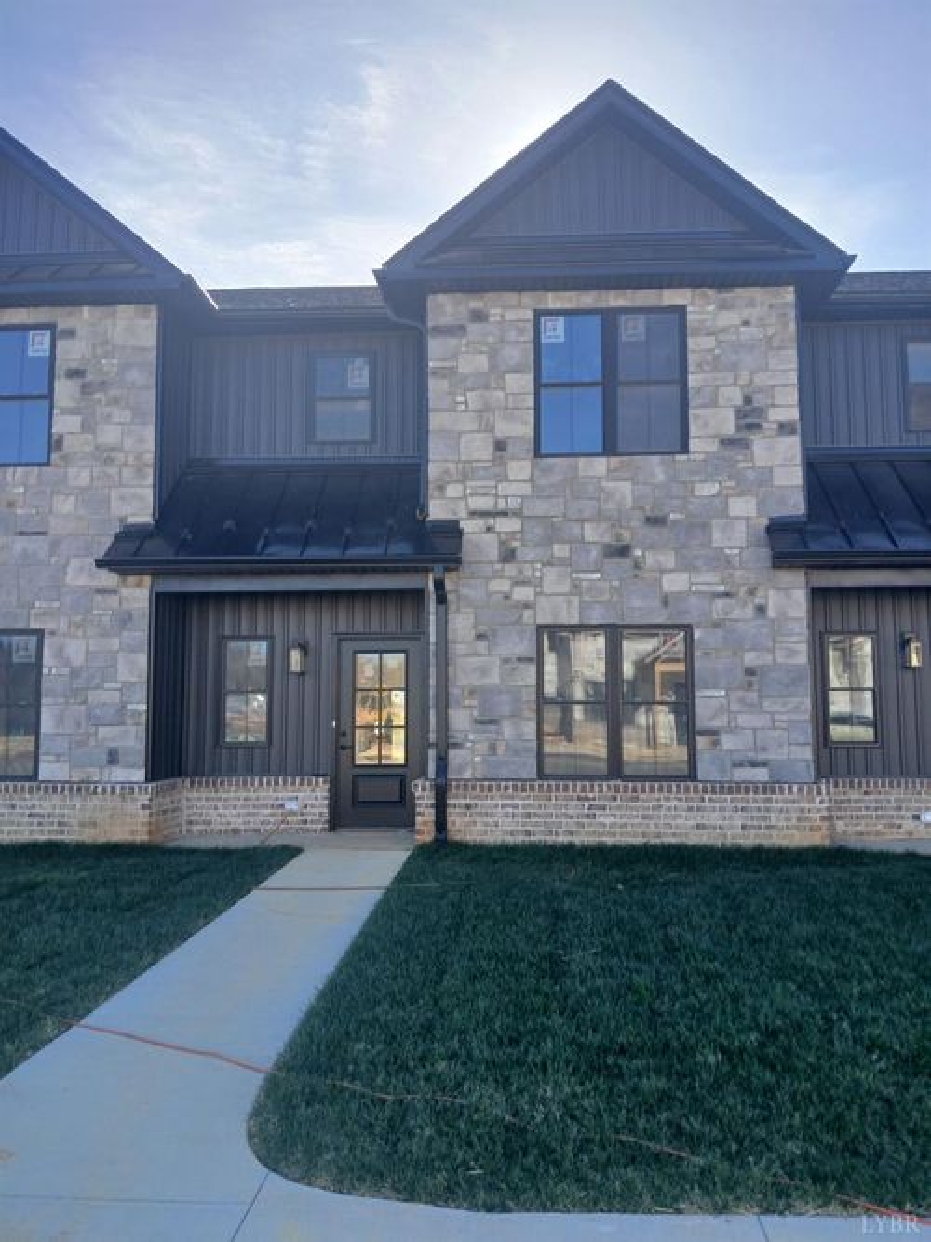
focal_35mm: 26
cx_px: 466
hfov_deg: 53.0
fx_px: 933
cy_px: 621
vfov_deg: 67.3
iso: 20
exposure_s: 1/161
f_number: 1.8
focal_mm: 3.98
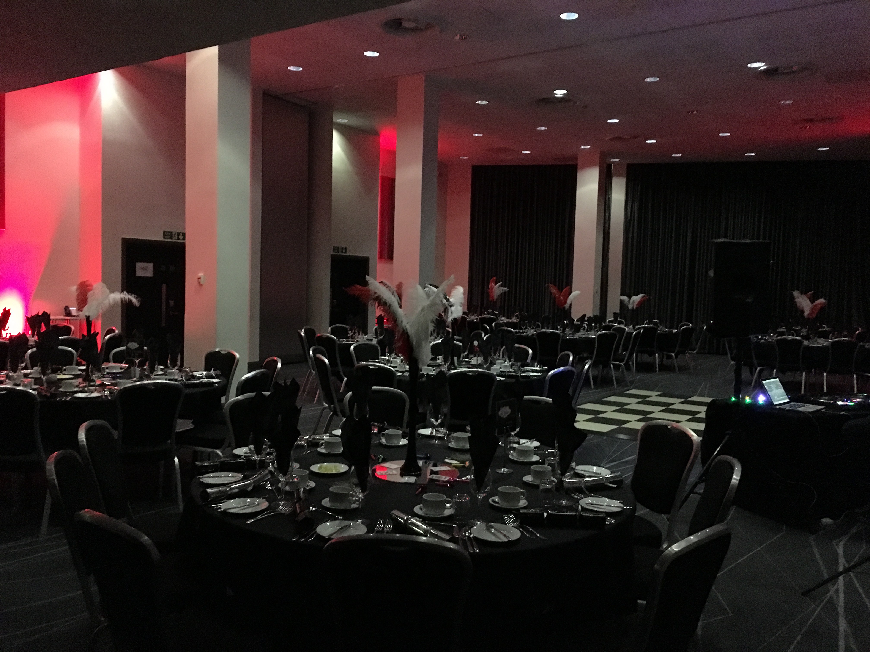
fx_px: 729
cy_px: 326
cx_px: 435
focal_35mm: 29
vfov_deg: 48.2
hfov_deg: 61.7
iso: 1000
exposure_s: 1/17
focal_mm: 4.15
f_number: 2.2
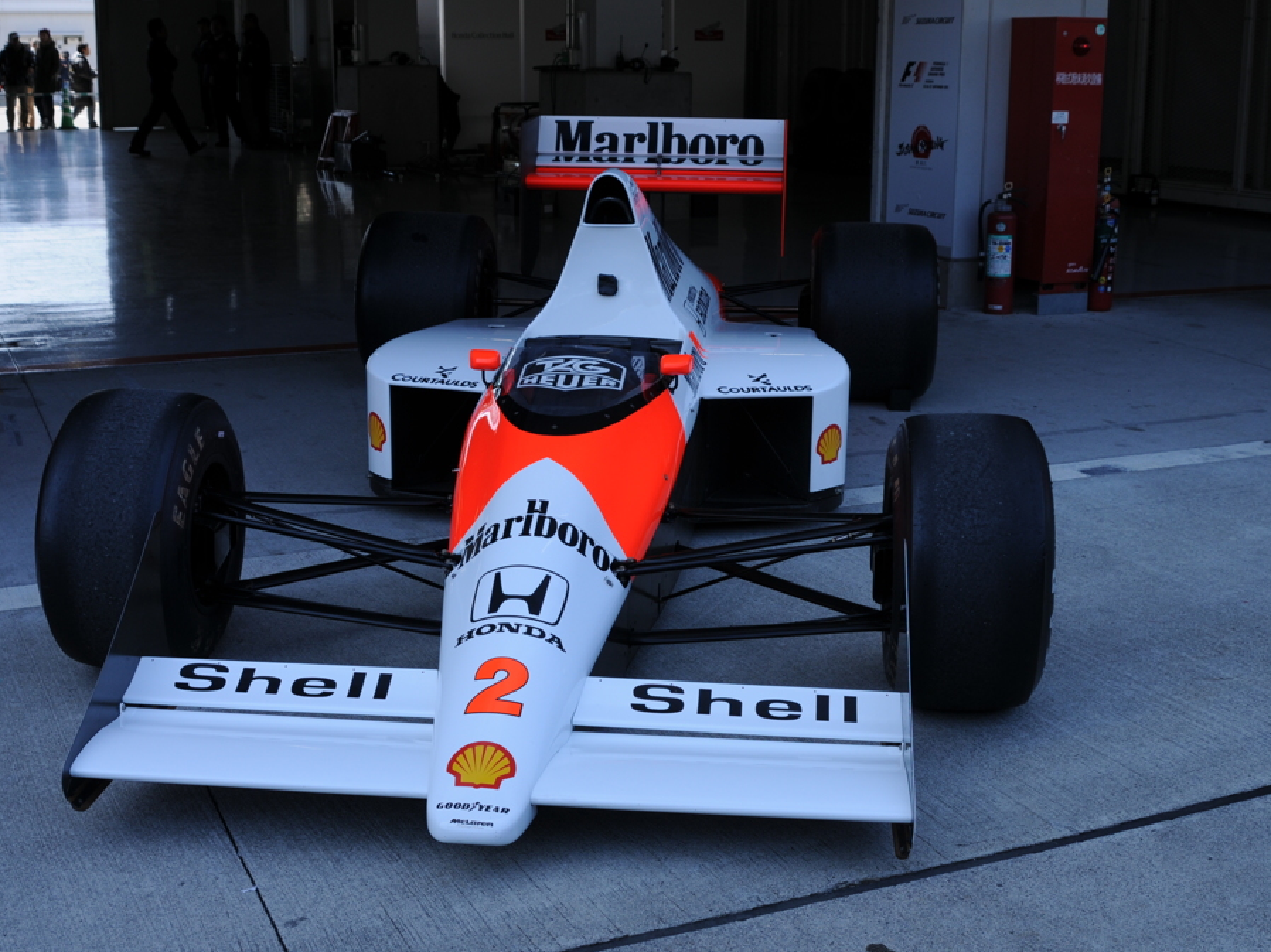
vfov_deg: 31.5
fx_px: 1689
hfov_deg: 41.2
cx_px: 594
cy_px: 480
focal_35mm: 46
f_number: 7.1
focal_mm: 28
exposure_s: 1/200
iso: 200
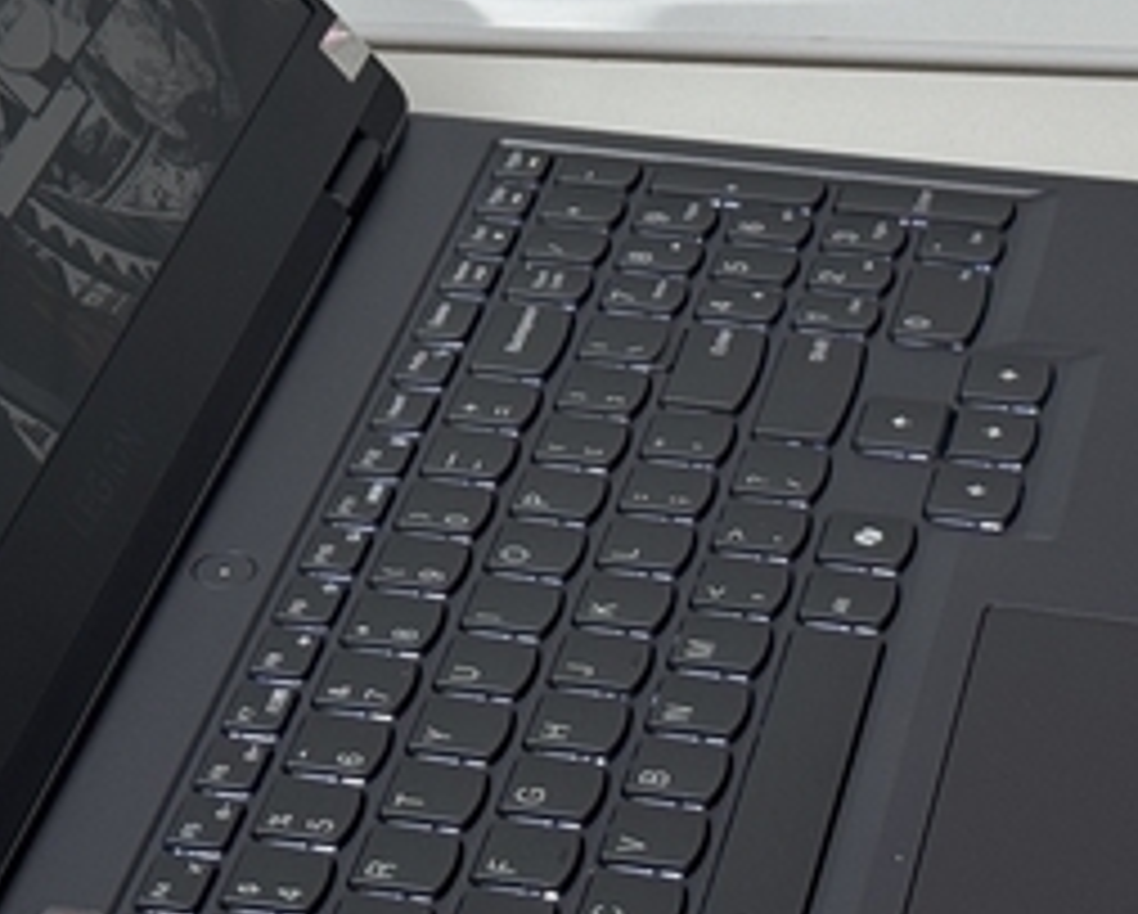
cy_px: 252
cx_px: 355
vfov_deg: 10.4
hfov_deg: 13.0
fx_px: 4990
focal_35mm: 148
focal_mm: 6.76
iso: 64
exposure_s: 1/168
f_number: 1.78
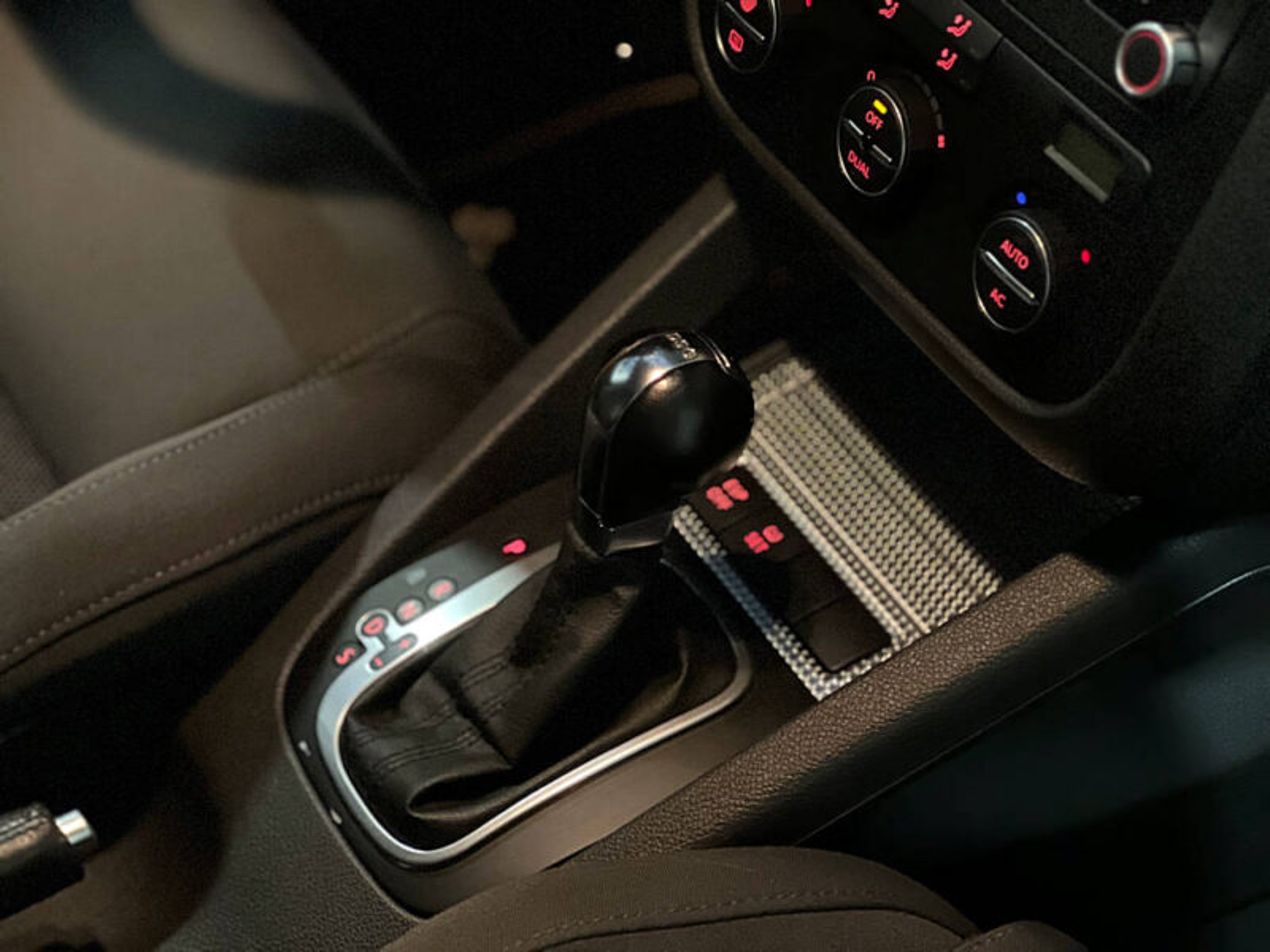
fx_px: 2825
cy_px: 476
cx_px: 635
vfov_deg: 19.1
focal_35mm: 77
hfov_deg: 25.3
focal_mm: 9
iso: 1600
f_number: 2.8
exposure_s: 1/15
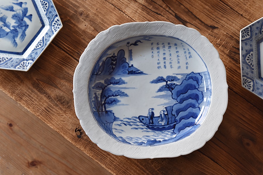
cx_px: 132
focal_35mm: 82
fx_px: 603
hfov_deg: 24.6
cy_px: 88
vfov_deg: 16.6
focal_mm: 55
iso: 400
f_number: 5.6
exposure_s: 1/5
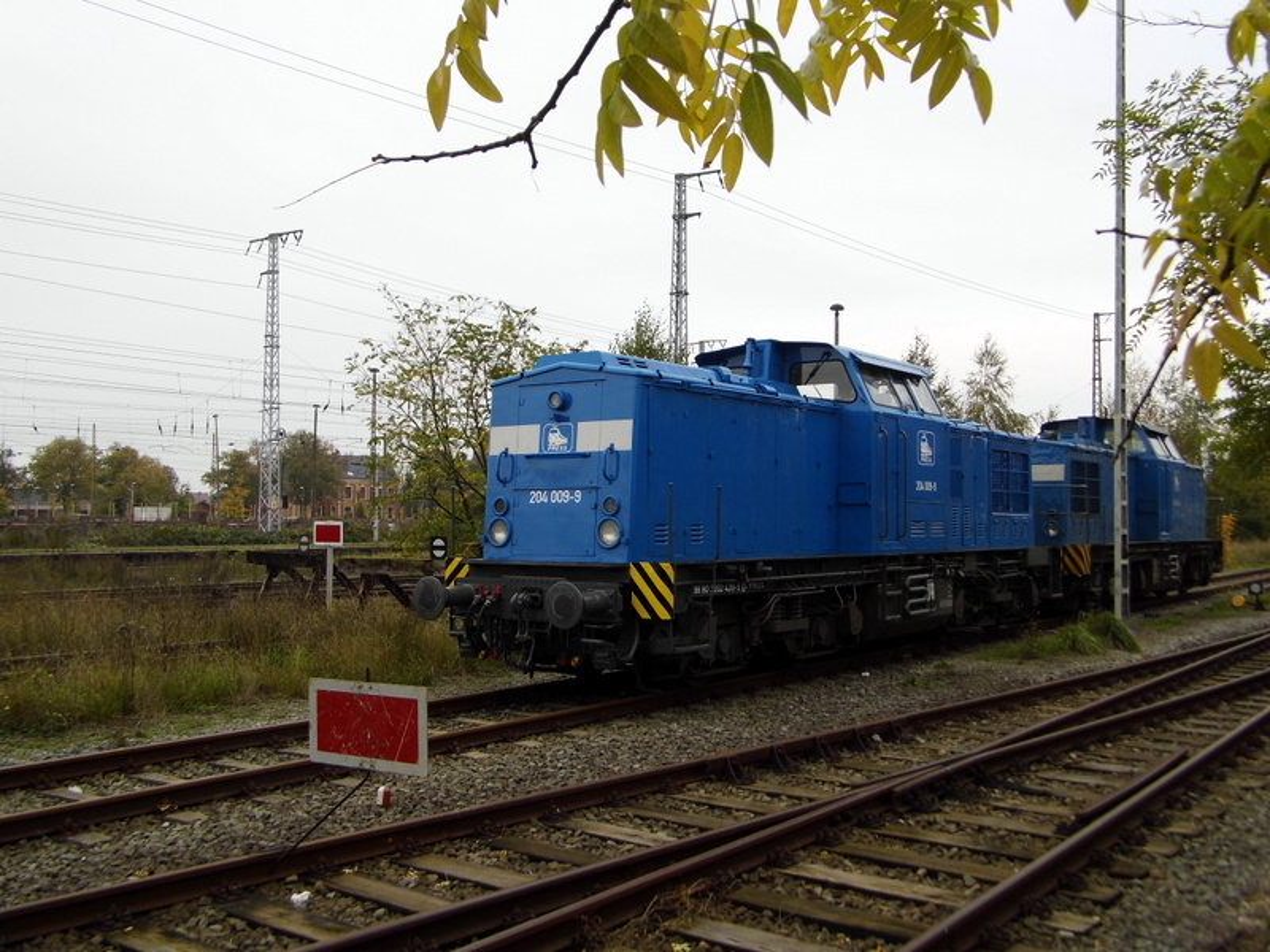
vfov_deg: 41.8
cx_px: 635
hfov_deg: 54.0
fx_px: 1247
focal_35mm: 34
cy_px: 476
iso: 100
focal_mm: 6.1
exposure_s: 1/224
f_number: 3.3
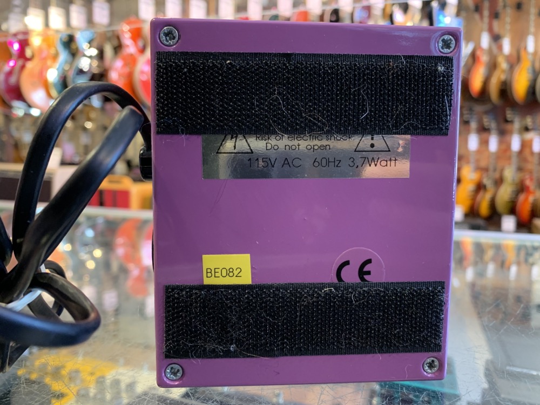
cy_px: 202
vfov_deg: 53.1
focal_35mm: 26
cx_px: 270
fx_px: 406
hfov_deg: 67.3
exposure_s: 1/40
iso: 320
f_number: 1.8
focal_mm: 4.25
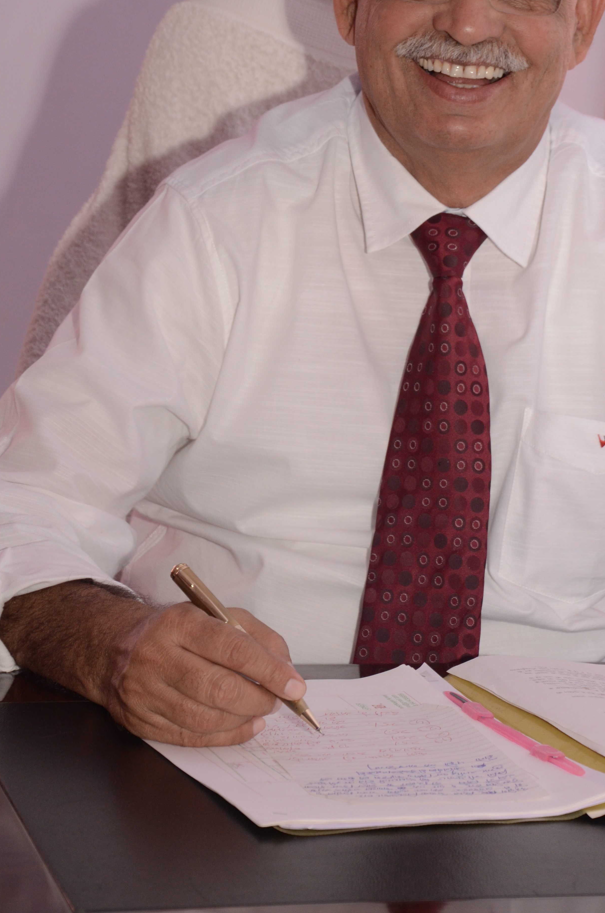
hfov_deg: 10.3
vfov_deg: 15.4
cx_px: 403
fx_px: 3367
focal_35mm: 133
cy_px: 329
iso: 800
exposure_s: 1/125
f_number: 9
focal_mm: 66
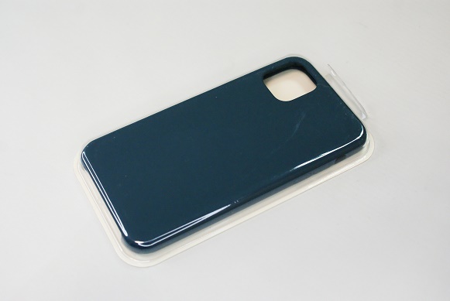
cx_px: 225
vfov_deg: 25.8
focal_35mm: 52
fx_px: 657
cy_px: 150
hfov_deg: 37.8
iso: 1600
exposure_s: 1/160
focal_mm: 35
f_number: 5.6
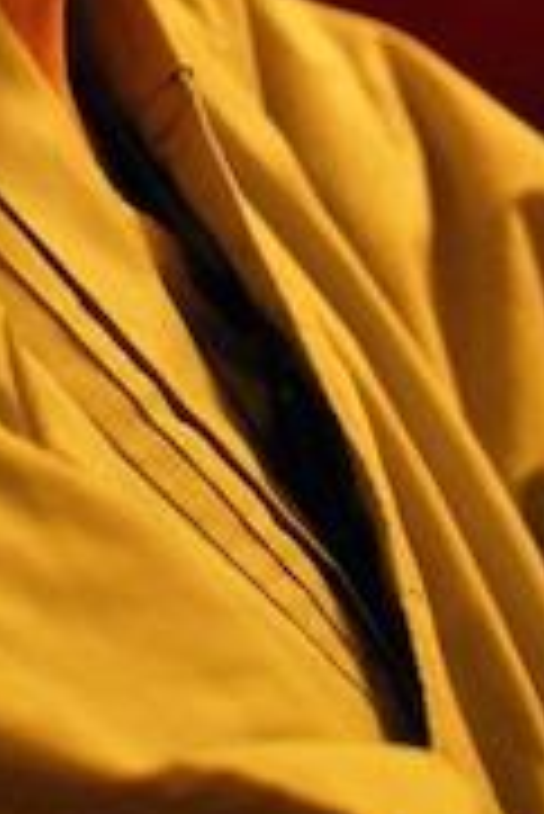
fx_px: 4591
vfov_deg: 9.9
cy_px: -279
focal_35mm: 203
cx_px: 97
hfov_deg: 6.8
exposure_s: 1/60
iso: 800
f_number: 1.8
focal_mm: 35
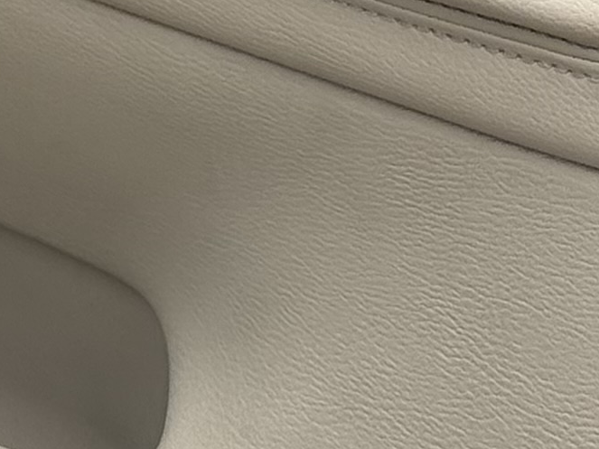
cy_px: -490
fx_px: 5052
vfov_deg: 5.0
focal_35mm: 292
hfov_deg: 6.7
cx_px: -111
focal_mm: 6.76
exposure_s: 1/939
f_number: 1.78
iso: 64
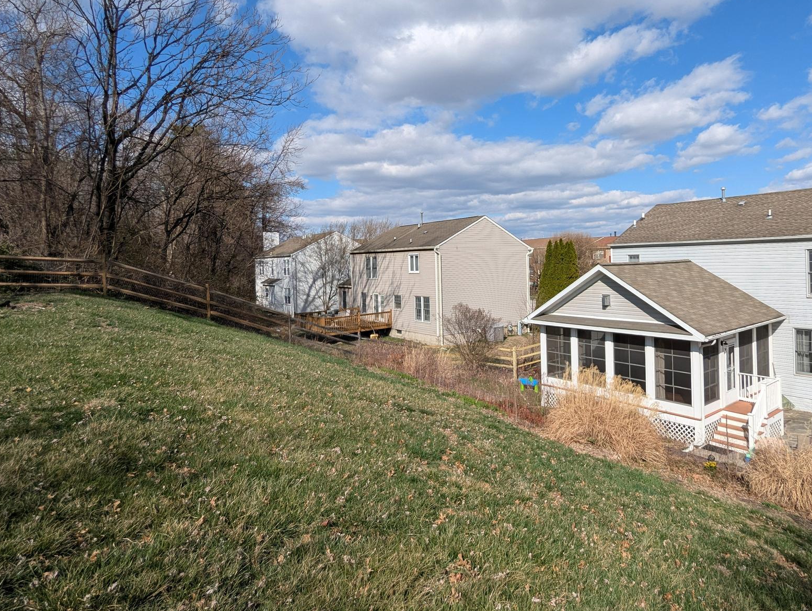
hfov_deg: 77.9
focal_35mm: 21
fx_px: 493
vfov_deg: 63.3
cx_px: 492
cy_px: 262
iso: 49
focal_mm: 2.35
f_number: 2.2
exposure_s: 1/2268
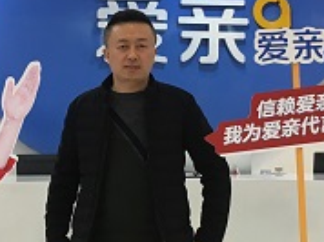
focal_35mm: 98
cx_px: 87
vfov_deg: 15.0
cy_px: 84
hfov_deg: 19.9
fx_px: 916
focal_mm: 4.15
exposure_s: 1/33
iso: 64
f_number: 2.2
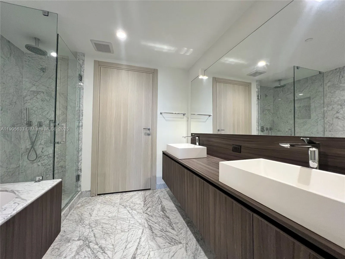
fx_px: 130
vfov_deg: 89.9
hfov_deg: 106.2
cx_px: 172
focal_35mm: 13
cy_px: 130
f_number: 1.8
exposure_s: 1/120
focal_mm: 1.57
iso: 160
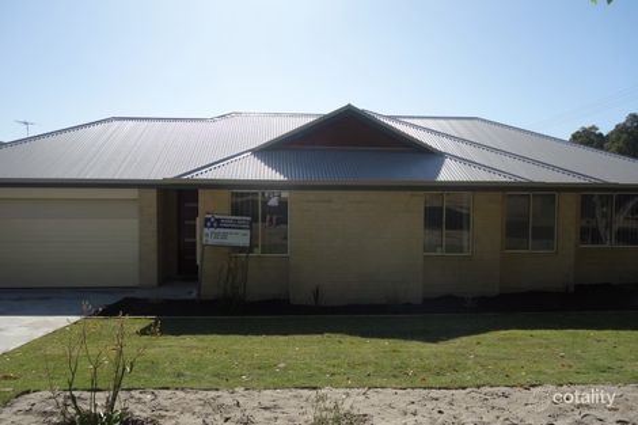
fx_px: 496
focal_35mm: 28
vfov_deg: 46.4
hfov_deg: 65.5
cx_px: 319
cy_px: 212
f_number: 5.6
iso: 125
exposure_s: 1/500
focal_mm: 10.4
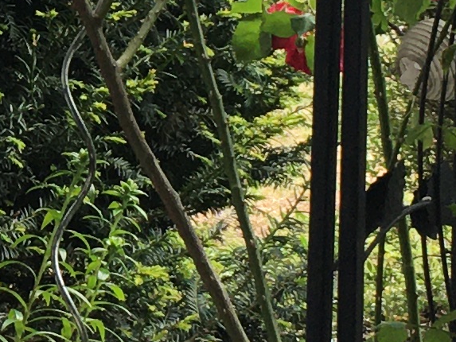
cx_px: -235
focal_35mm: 204
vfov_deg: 7.3
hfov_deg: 9.4
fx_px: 2688
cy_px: 47
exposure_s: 1/100
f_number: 2.2
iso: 40
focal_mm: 4.15
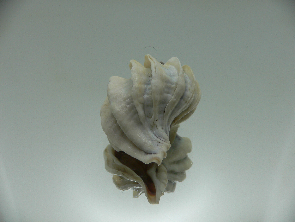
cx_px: 148
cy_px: 111
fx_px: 298
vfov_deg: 40.7
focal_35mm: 35
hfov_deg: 52.6
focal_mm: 4.6
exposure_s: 1/100
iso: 80
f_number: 2.8
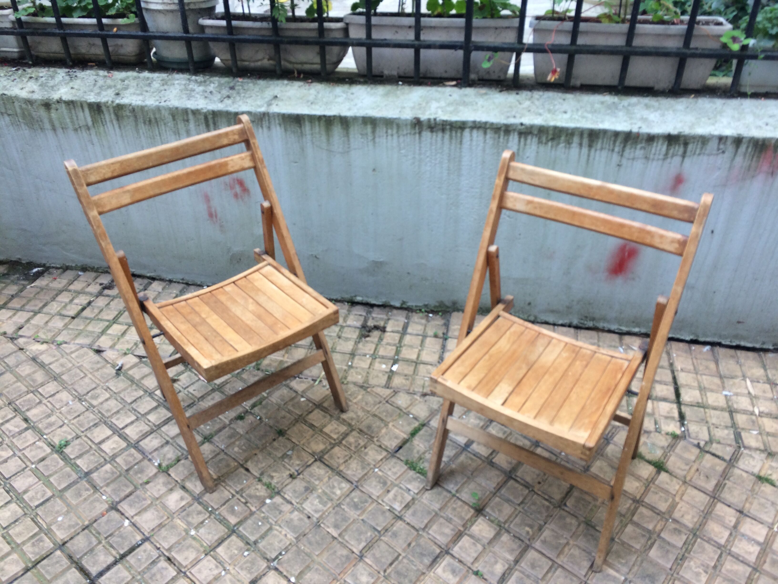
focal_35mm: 29
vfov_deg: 48.2
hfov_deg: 61.7
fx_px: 652
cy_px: 292
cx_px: 389
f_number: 2.2
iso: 40
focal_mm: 4.15
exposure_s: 1/50
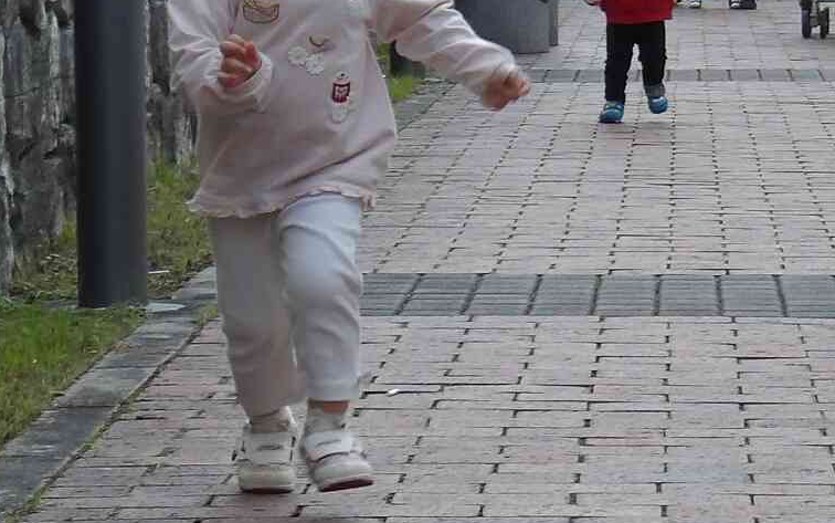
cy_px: -10
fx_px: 5144
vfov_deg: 5.8
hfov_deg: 9.2
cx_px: 730
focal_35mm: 226
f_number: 4.9
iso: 129
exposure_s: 1/200
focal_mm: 12.5
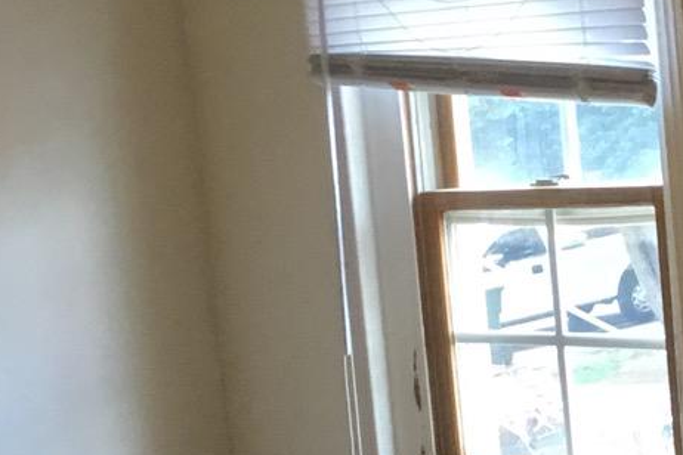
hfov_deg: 14.0
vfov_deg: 9.5
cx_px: 794
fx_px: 2713
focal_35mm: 143
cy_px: 425
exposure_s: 1/30
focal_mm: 3.3
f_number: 2.4
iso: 40
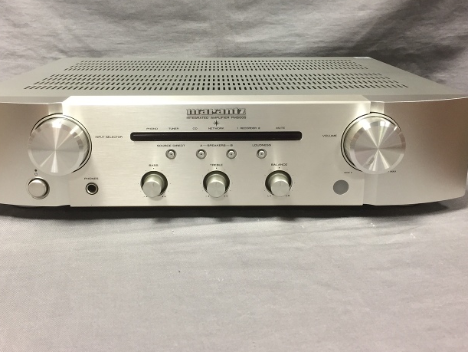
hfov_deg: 50.1
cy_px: 140
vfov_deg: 38.5
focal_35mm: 37
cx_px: 217
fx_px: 501
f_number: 2.2
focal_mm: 4.15
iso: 100
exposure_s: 1/30
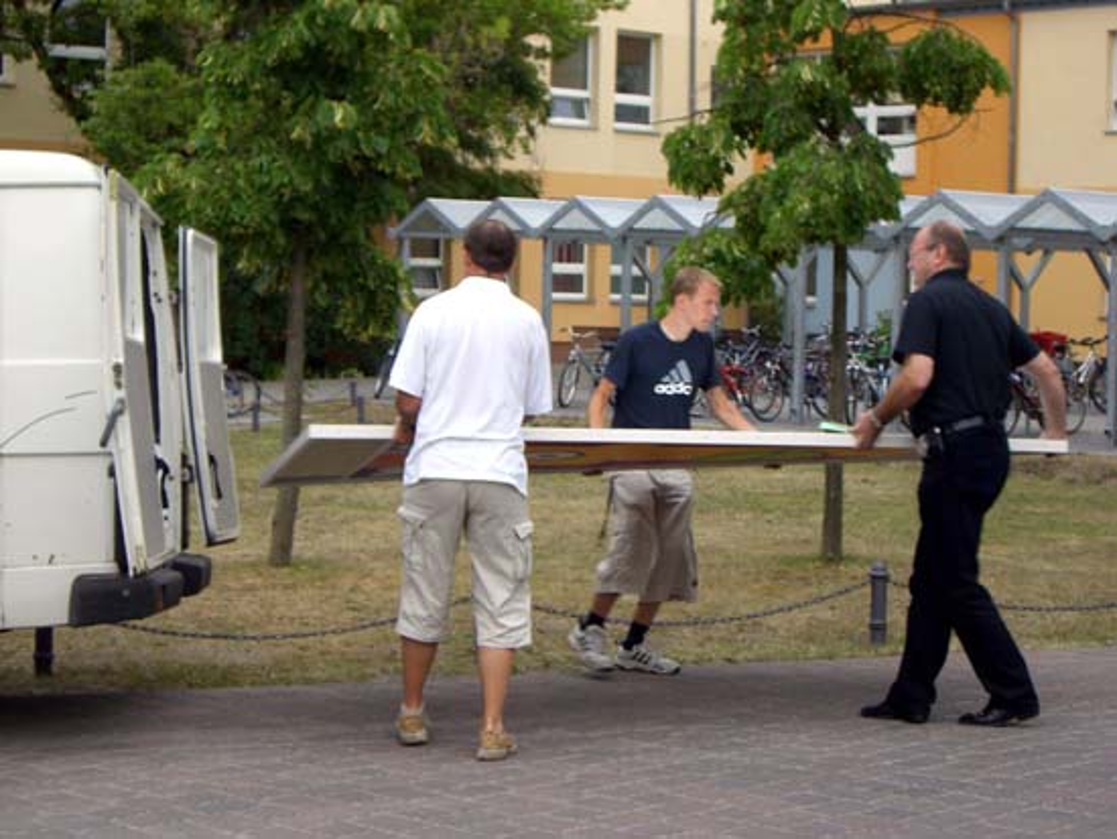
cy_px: 420
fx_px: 2550
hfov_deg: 24.7
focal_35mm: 79
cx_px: 558
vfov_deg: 18.7
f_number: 4.1
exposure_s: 1/160
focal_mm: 12.8
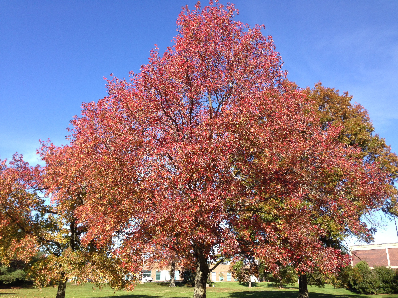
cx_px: 199
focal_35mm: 33
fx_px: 379
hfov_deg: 55.4
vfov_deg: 42.9
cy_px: 149
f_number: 2.4
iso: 50
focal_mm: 4.13
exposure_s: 1/623
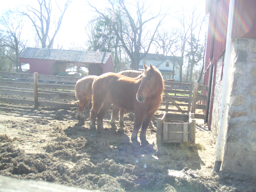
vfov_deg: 37.7
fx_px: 281
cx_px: 128
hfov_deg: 49.0
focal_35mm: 38
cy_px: 96
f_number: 2.8
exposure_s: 1/180
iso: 50
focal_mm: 6
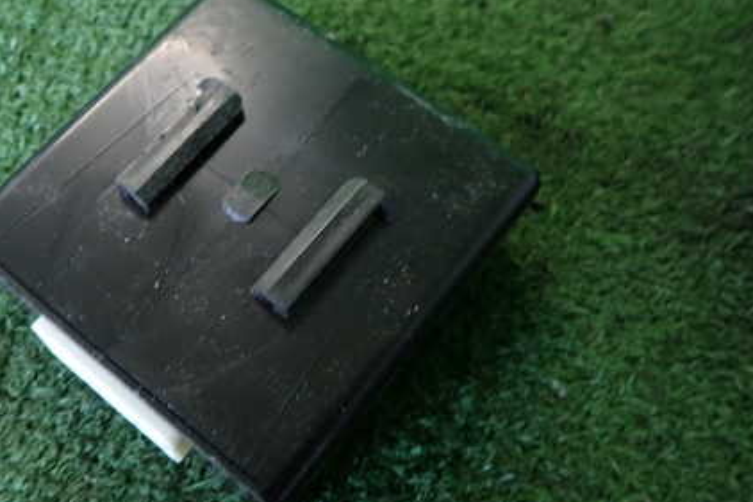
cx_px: 246
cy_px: 273
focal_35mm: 37
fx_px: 774
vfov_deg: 35.9
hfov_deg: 50.9
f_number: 2
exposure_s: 1/30
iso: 200
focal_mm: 4.5
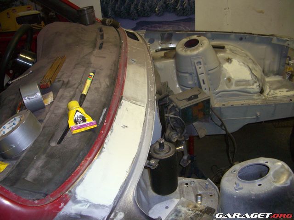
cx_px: 147
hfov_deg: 49.0
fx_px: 323
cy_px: 110
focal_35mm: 38
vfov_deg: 37.7
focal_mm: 7.9
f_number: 2.8
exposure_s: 1/60
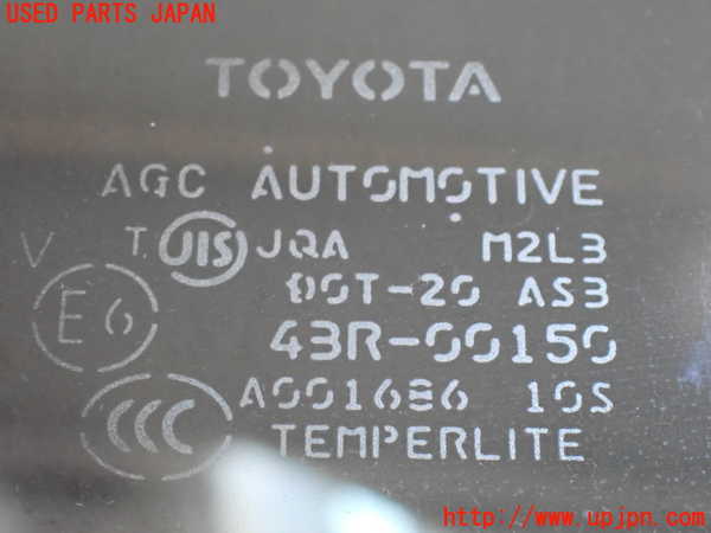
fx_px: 2054
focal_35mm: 100
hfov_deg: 19.6
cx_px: 356
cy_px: 266
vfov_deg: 14.8
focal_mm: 18
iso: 3200
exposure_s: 1/100
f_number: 4.9
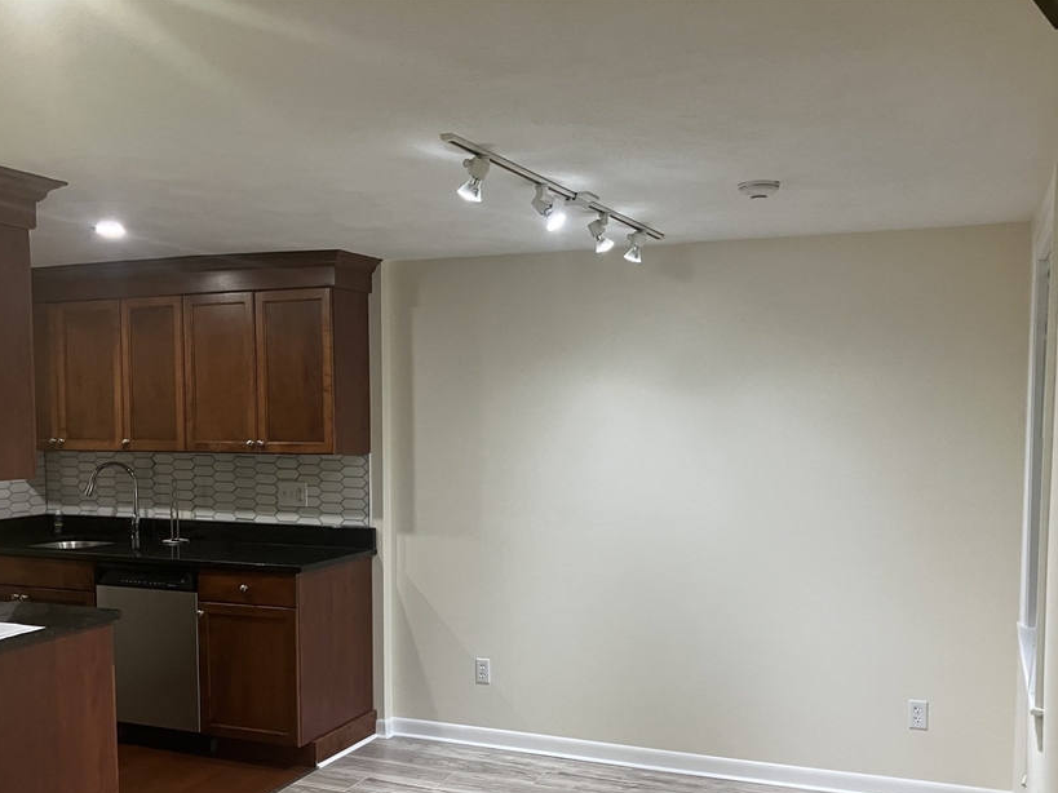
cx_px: 521
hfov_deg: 52.6
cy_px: 489
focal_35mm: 35
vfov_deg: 40.4
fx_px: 1070
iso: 100
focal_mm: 3.99
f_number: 1.8
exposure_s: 1/60
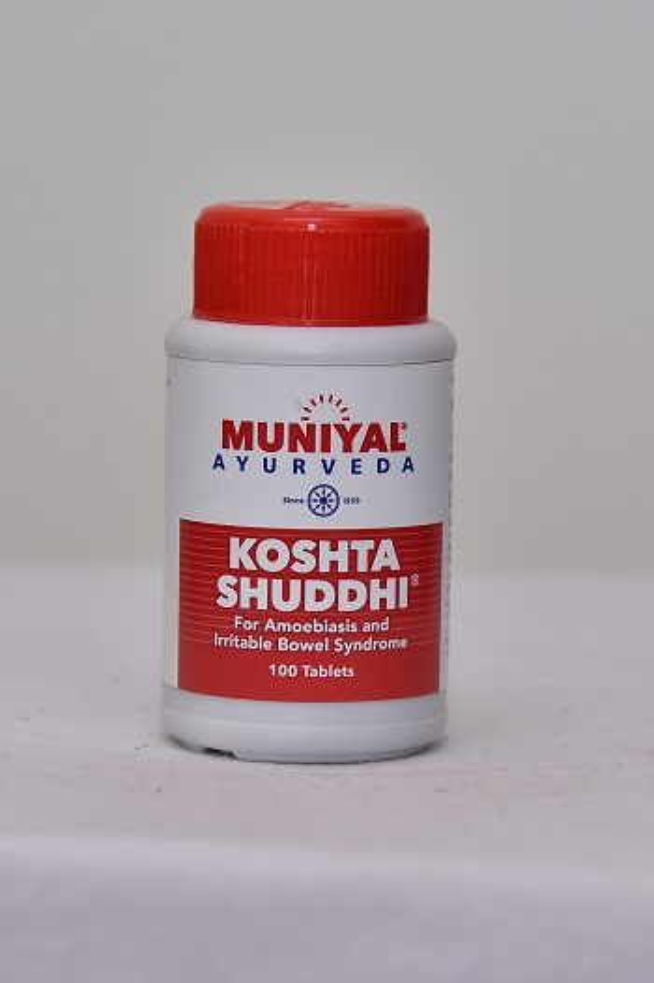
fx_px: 3274
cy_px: 492
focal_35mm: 120
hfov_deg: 11.4
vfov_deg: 17.1
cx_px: 327
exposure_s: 1/160
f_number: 5.6
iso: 1600
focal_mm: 120
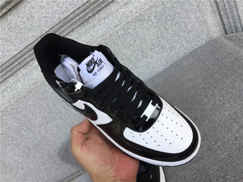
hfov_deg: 58.4
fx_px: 218
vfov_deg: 45.4
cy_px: 91
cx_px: 122
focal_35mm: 31
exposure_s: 1/347
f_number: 2.4
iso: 25
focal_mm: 3.3
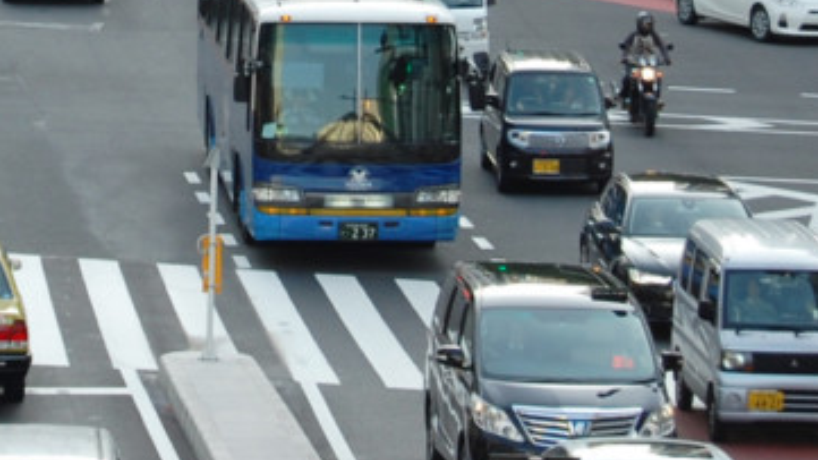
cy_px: -342
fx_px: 6219
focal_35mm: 287
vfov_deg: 4.2
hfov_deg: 7.5
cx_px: 106
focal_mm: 55
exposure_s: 1/125
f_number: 5.6
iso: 220
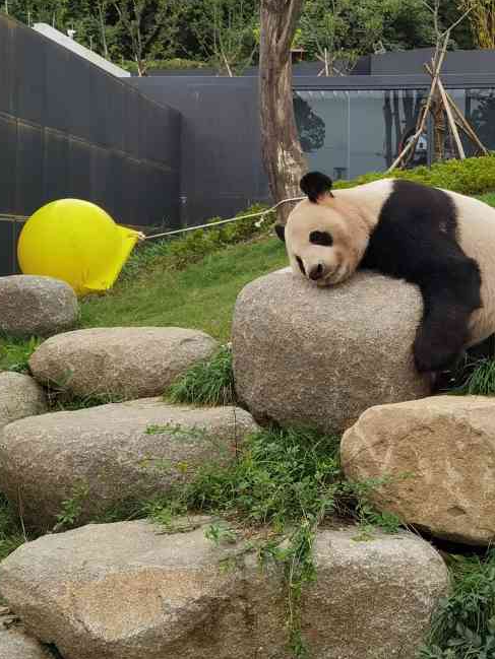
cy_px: 210
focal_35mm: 69
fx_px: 1315
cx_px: 348
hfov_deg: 21.2
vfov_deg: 27.9
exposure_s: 1/1000
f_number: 1.9
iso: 50
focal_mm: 6.71
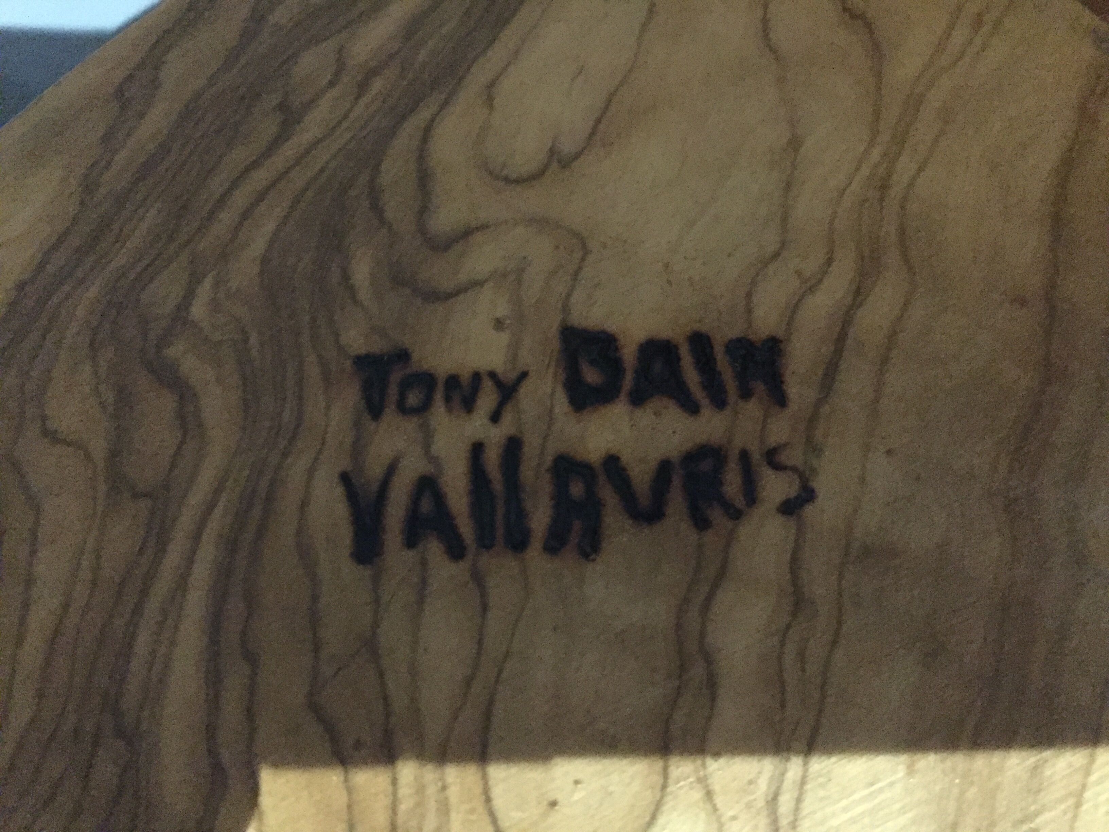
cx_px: 554
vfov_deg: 48.2
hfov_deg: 61.7
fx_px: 929
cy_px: 416
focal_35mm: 29
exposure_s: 1/17
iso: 2000
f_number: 2.2
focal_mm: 4.15
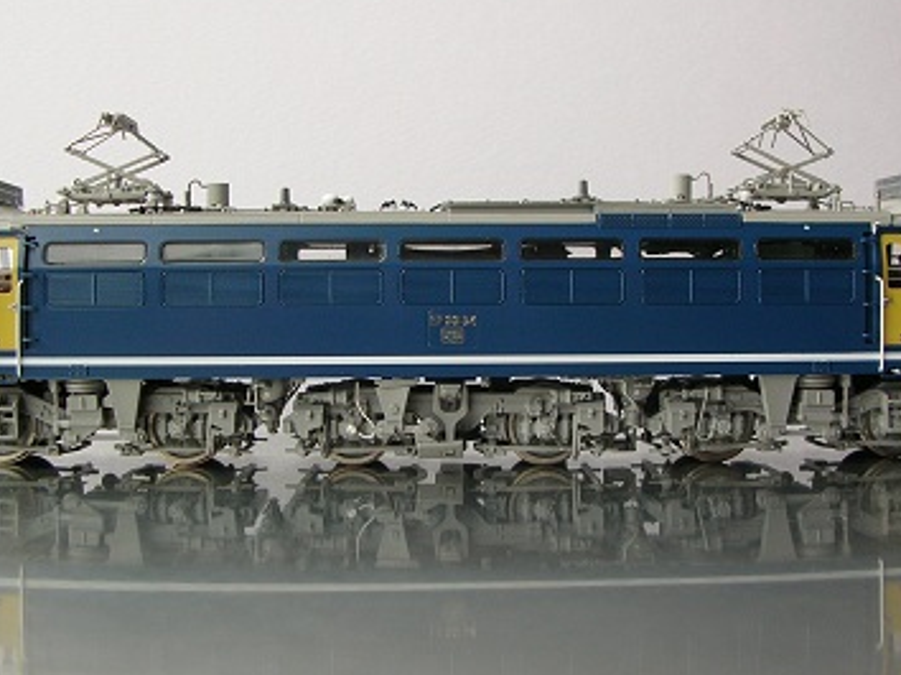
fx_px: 1275
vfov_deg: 29.6
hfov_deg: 38.9
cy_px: 312
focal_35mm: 49
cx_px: 454
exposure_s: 1/7.3
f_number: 2.8
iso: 50
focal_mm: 5.8
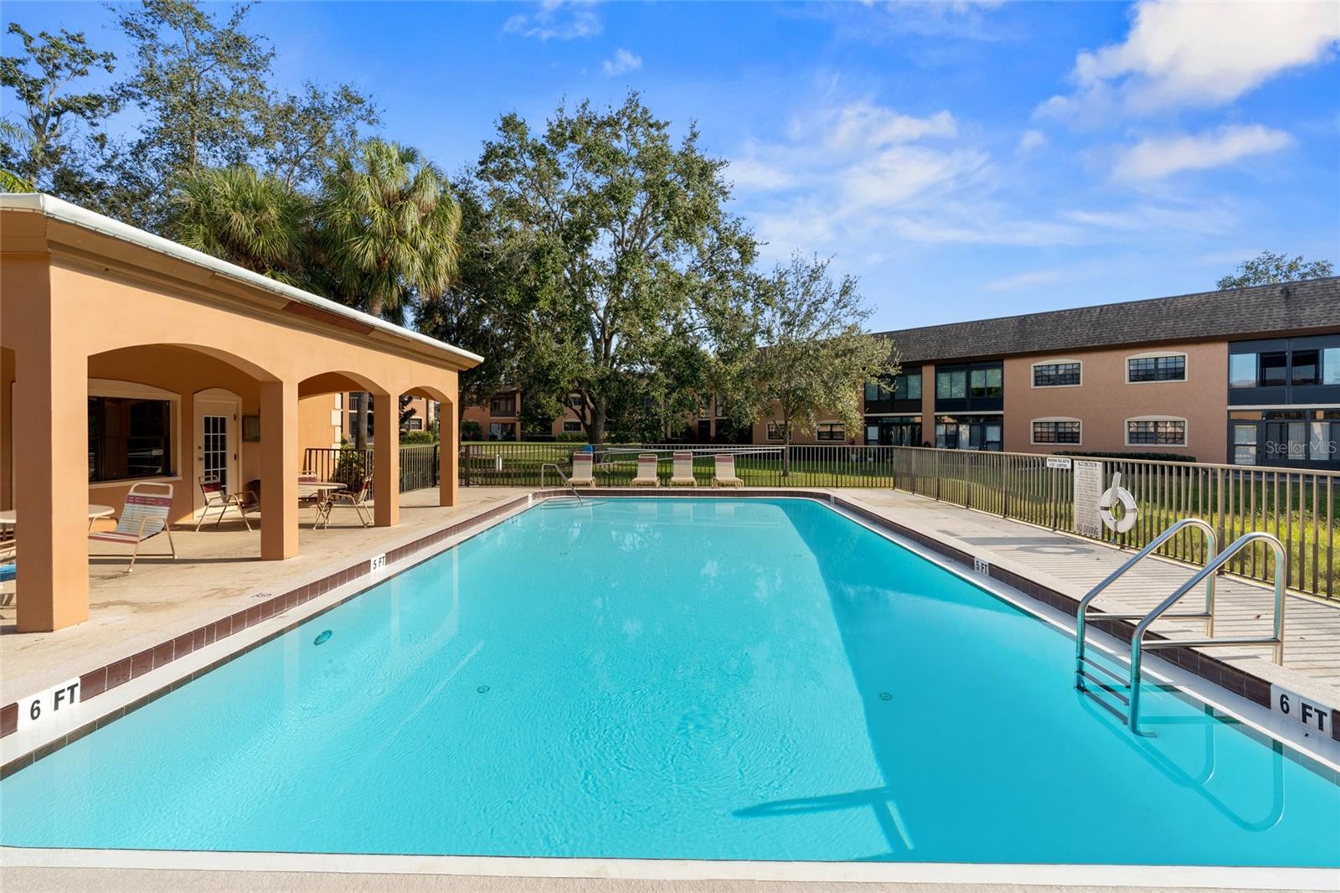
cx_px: 670
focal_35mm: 16
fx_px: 595
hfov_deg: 96.7
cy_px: 446
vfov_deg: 73.7
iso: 250
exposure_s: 1/60
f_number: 9
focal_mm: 16
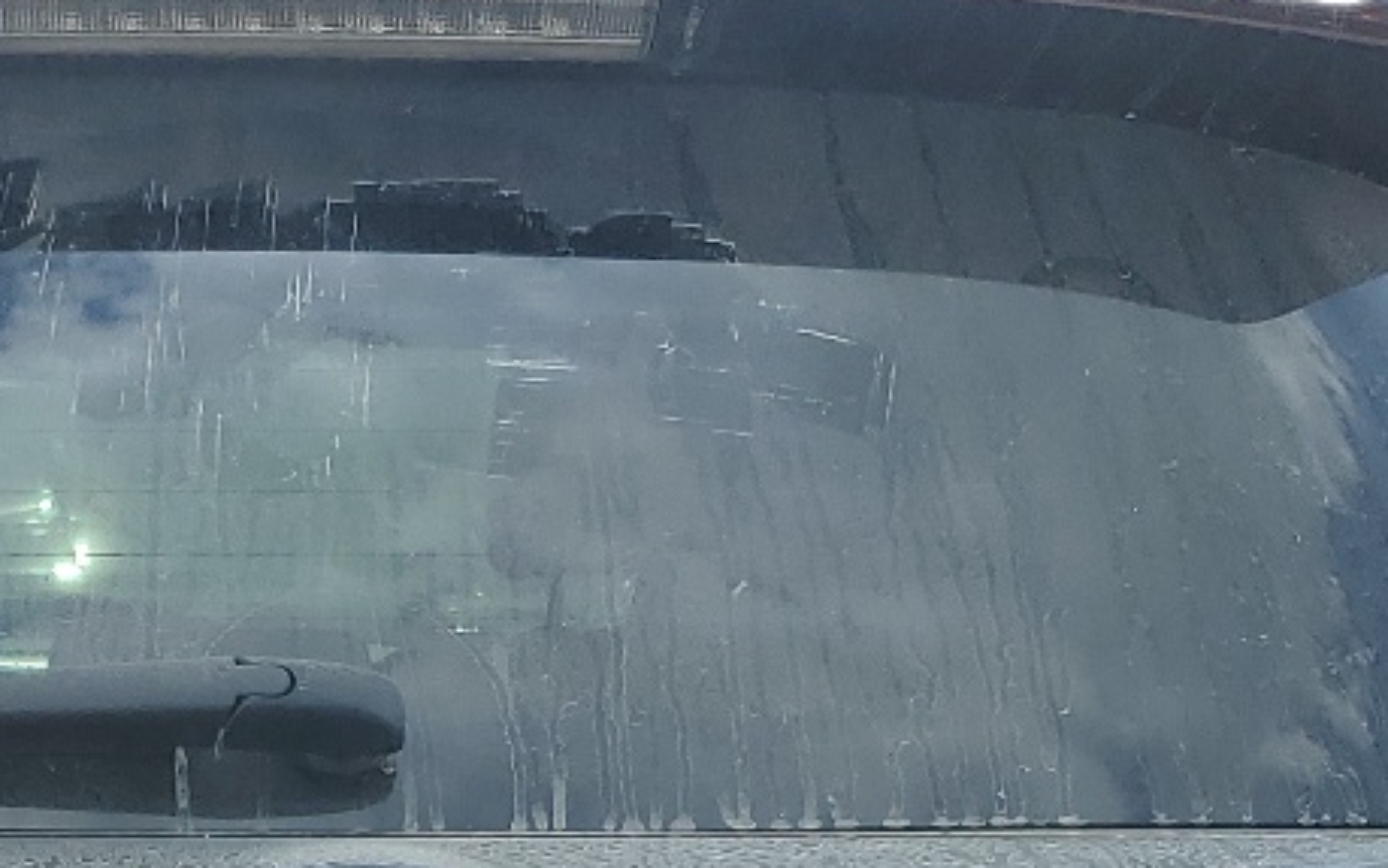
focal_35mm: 96
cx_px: 281
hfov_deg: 21.4
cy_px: 1349
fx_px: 3632
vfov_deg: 12.8
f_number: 1.5
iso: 50
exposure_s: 1/2000
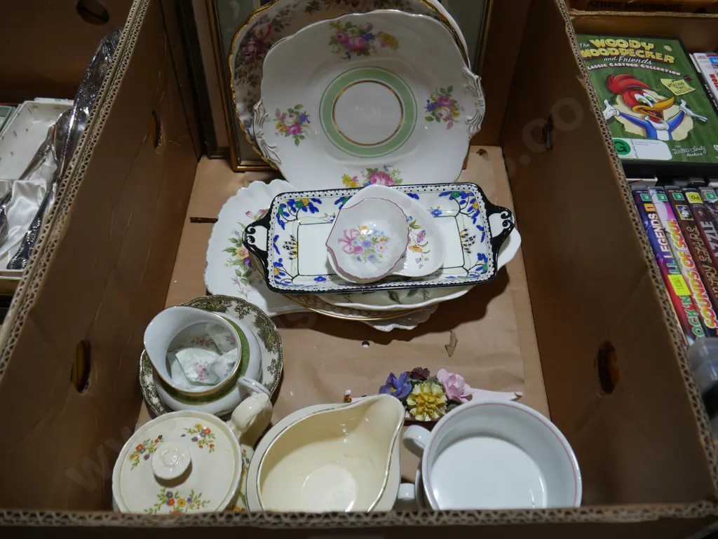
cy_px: 270
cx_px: 359
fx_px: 581
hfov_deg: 63.4
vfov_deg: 49.8
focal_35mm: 28
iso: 200
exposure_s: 1/160
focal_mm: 14
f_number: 4
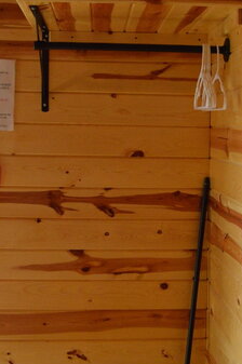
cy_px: 173
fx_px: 576
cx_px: 143
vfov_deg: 35.1
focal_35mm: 57
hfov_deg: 23.7
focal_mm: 20
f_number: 3.5
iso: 2000
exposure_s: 1/500
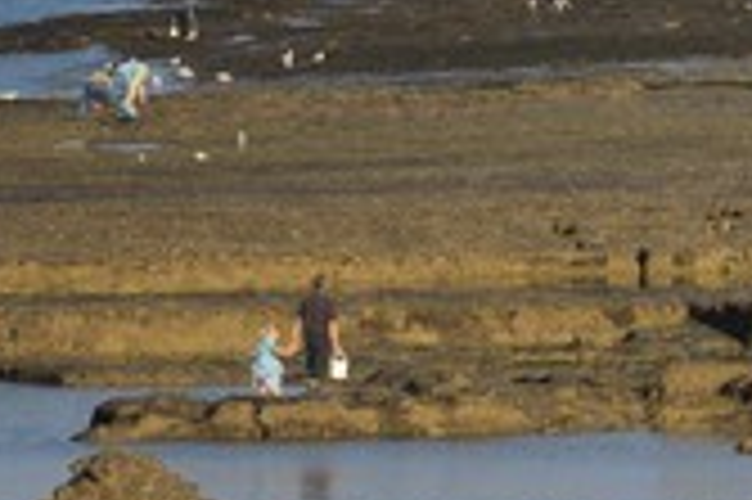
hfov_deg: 3.1
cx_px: 822
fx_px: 13799
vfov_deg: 2.1
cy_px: -32
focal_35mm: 661
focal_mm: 175
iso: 100
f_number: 7.6
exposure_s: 1/100
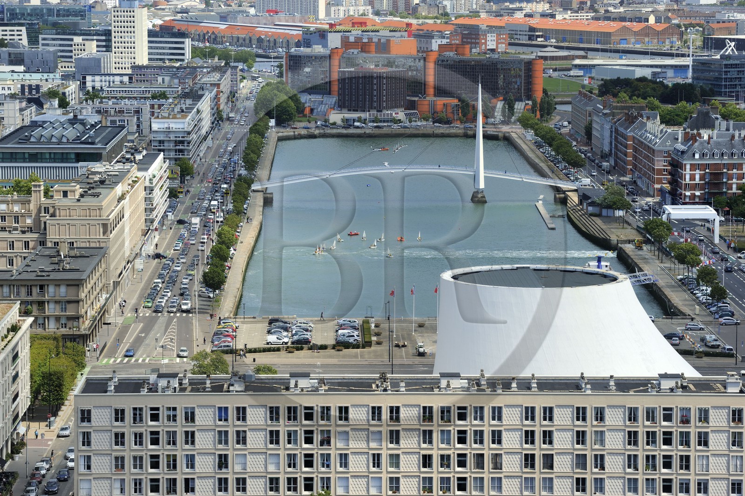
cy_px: 248
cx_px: 372
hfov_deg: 17.1
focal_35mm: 120
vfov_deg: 11.4
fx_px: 2481
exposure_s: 1/250
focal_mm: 120
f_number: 11
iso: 200
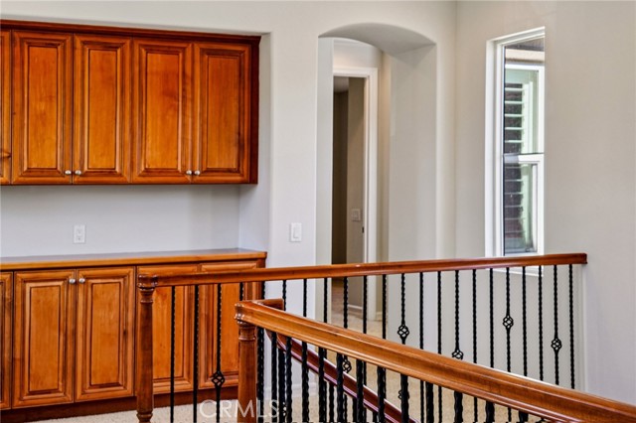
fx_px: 883
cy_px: 212
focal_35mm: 50
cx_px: 318
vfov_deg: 27.0
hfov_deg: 39.6
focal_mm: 50
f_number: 8
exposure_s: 1/100
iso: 400
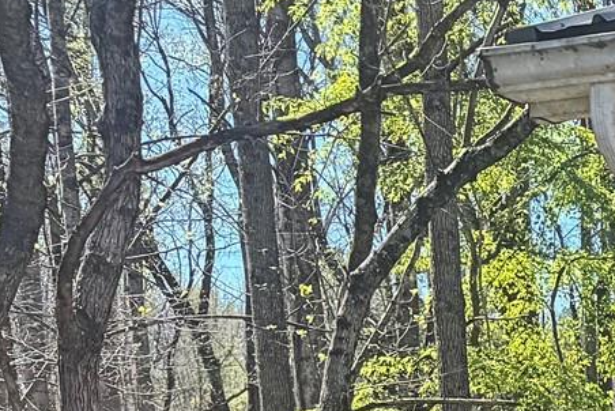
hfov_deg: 14.2
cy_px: 927
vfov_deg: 10.7
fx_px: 1932
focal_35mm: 113
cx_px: 1344
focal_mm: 6.76
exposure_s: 1/832
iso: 80
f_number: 1.78
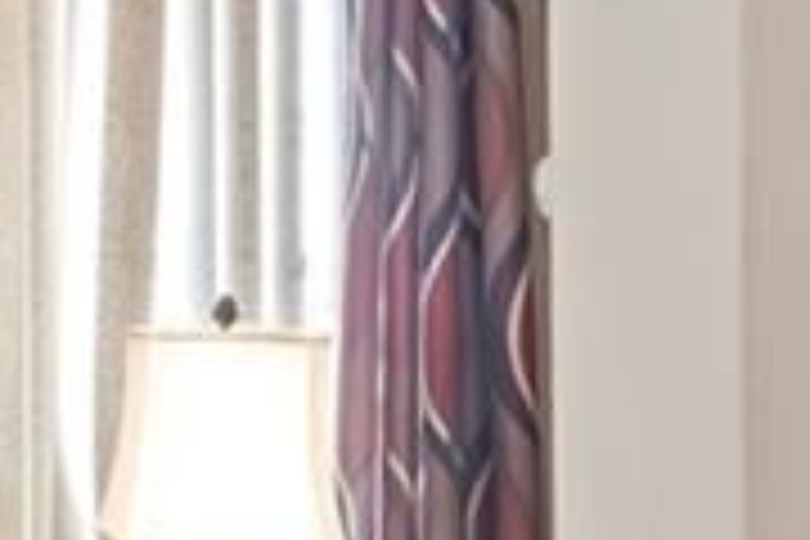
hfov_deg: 13.9
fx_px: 2111
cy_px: 324
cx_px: -1206
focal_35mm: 94
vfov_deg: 14.6
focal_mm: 16.5
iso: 320
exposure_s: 4
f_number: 11
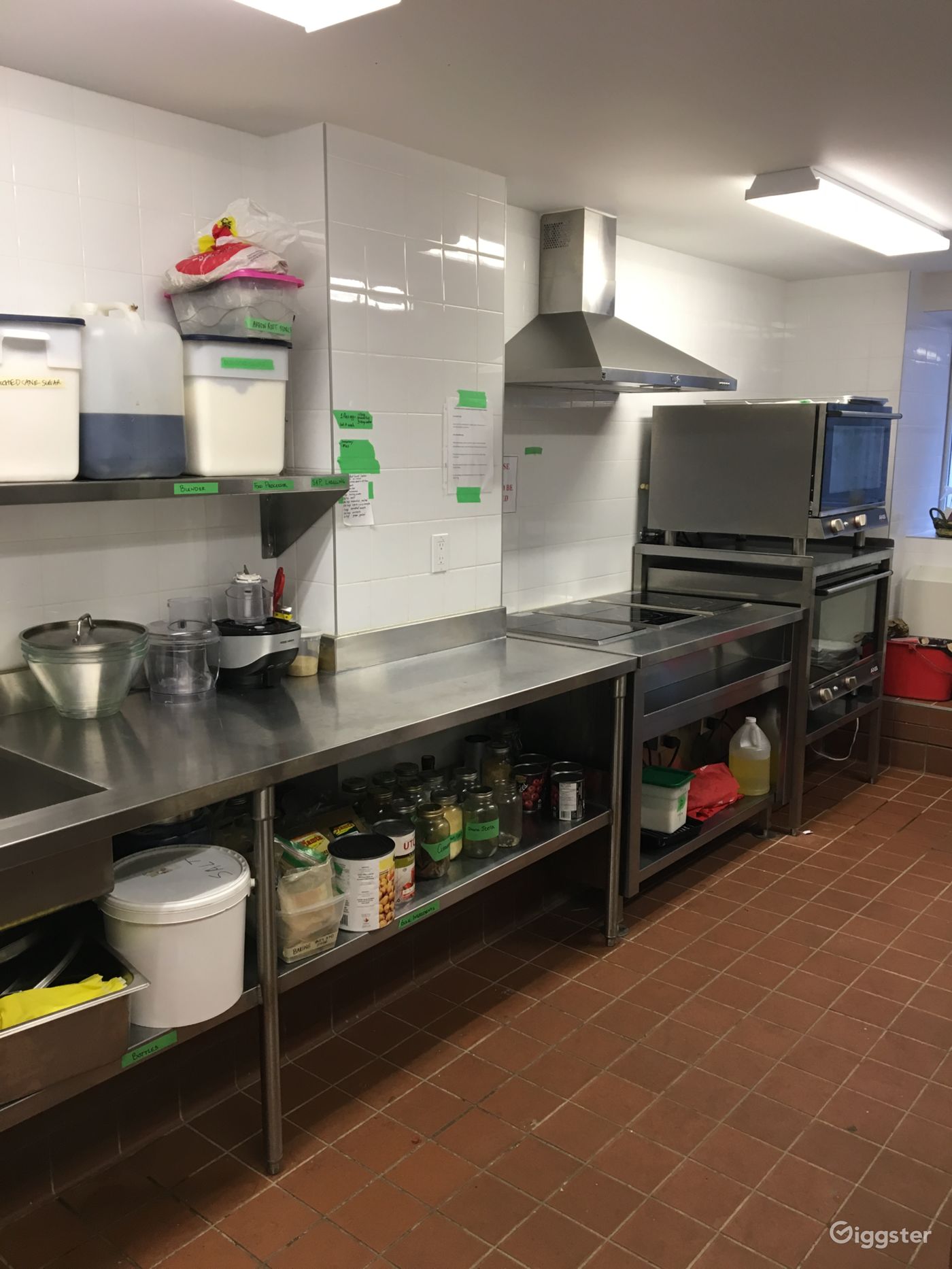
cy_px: 634
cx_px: 476
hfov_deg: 48.2
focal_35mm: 29
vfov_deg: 61.7
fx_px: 1063
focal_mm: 4.15
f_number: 2.2
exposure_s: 1/30
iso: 80
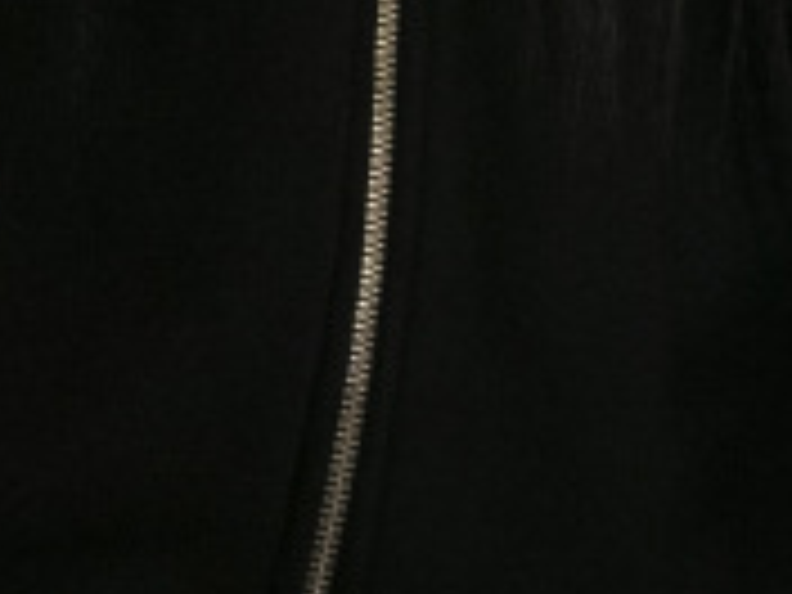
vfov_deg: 1.4
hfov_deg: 1.9
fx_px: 23726
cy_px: -1102
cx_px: 108
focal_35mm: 1037
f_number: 3.5
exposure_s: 1/160
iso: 4000
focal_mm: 158
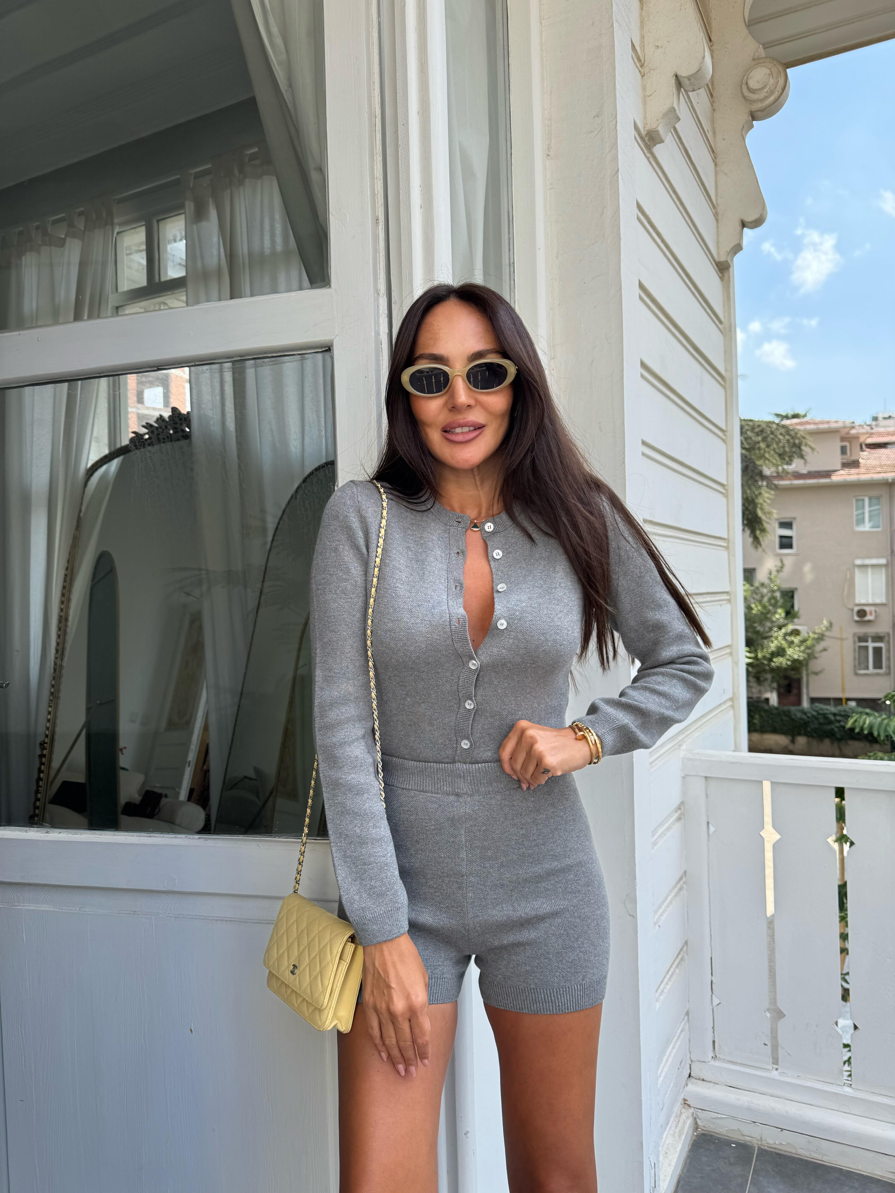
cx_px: 448
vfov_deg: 71.6
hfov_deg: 56.8
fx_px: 827
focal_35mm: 24
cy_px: 596
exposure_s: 1/888
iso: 80
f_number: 1.78
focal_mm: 6.76
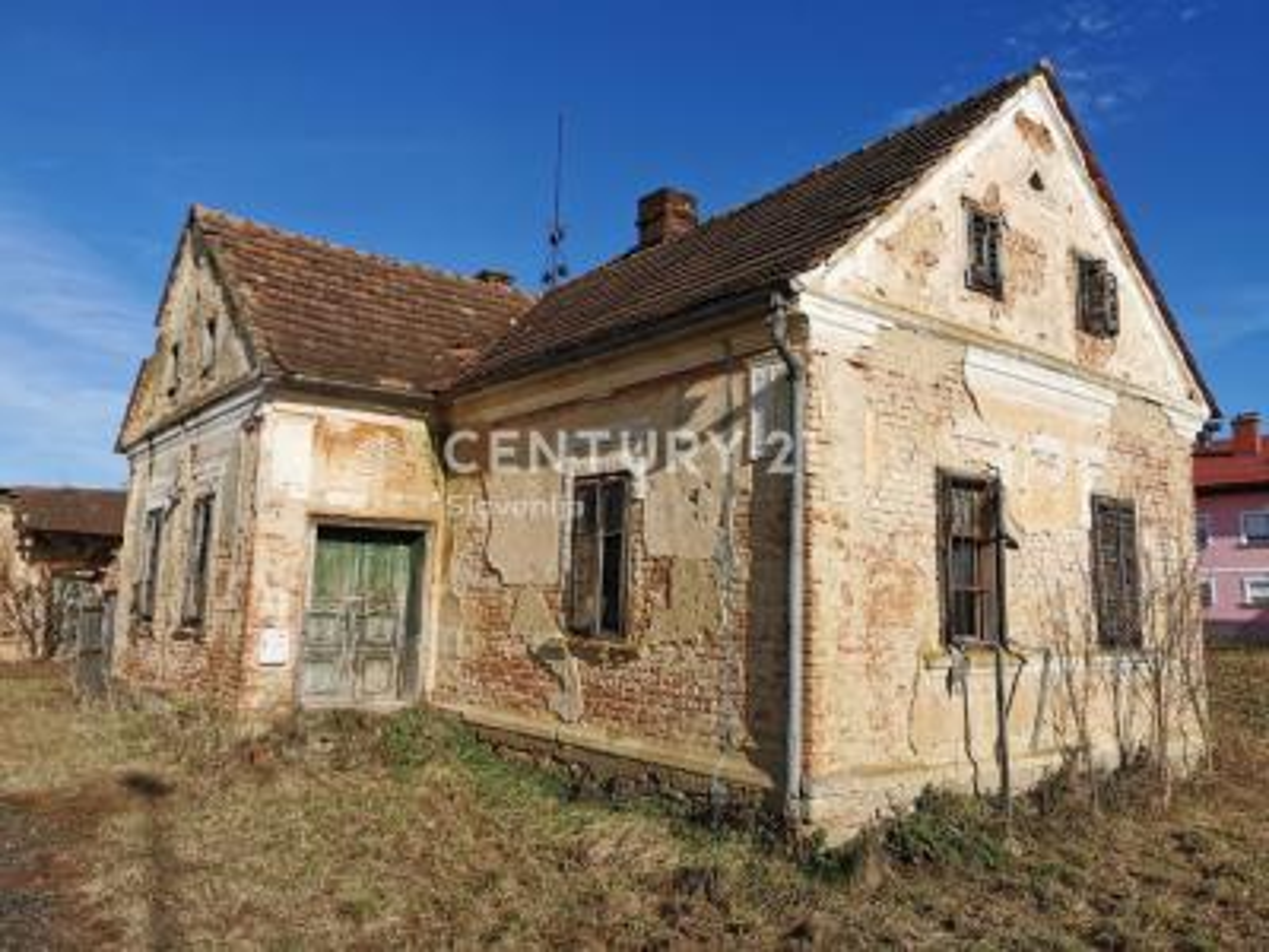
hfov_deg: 65.3
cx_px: 634
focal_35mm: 27
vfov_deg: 51.4
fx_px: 990
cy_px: 476
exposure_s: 1/4854
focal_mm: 5.56
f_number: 1.6
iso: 50
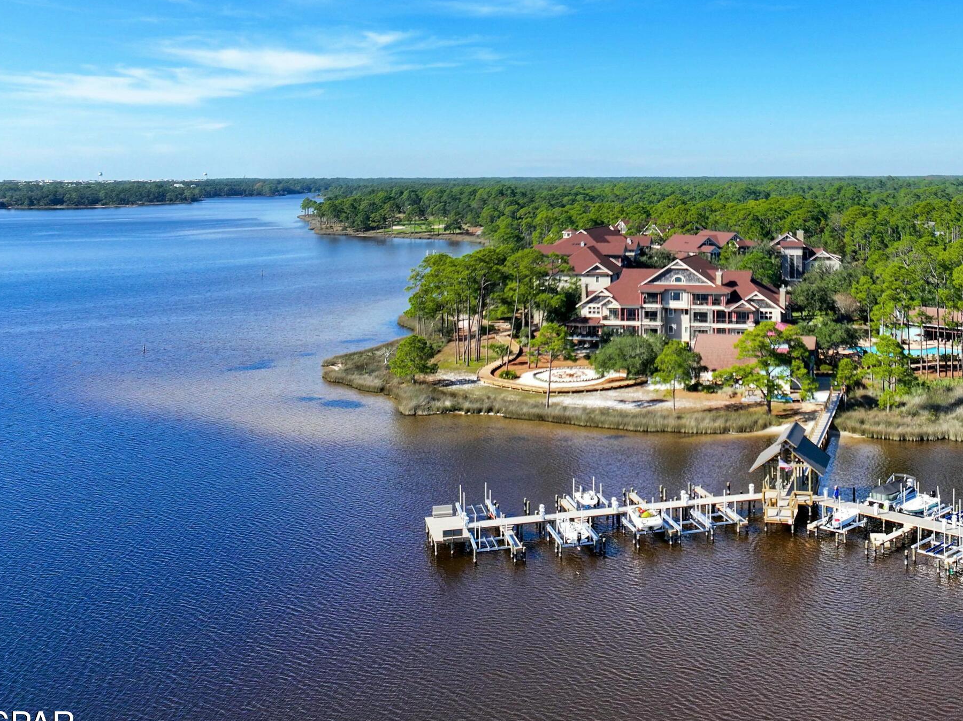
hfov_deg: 45.7
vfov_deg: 35.1
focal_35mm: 40
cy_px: 177
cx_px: 678
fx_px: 1112
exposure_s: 1/1600
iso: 120
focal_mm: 12.29
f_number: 2.8
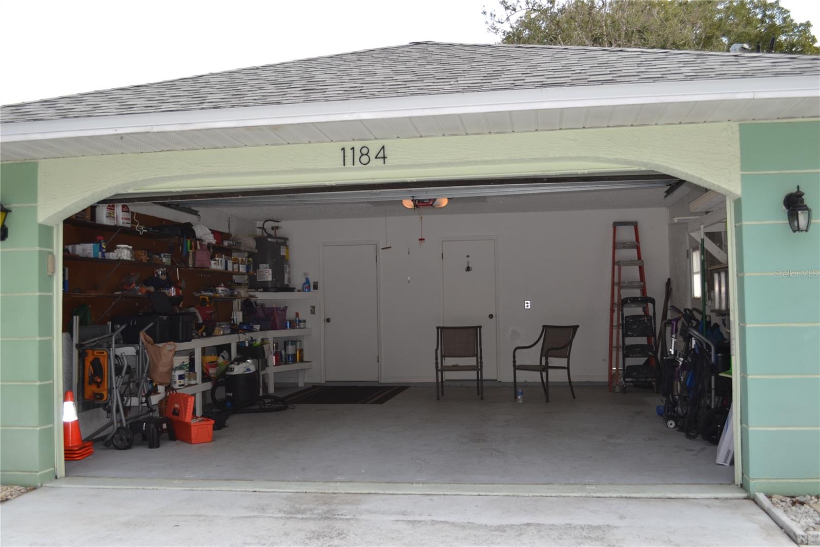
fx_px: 751
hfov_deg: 57.2
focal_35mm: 33
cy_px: 274
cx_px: 410
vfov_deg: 40.0
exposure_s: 1/200
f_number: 5.6
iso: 100
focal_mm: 22
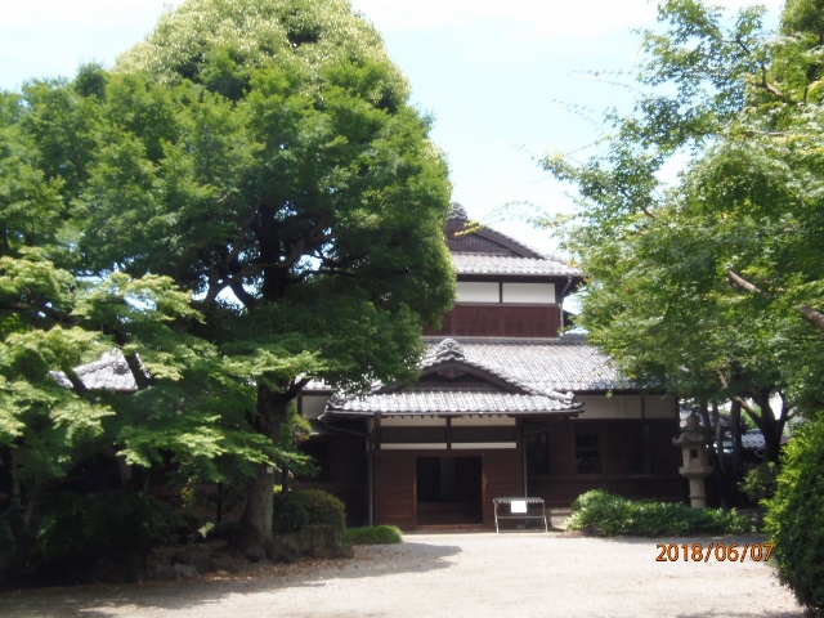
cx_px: 412
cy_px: 309
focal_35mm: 42
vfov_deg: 34.3
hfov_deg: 44.8
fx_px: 1000
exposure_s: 1/30
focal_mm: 7.8
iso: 80
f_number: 3.6
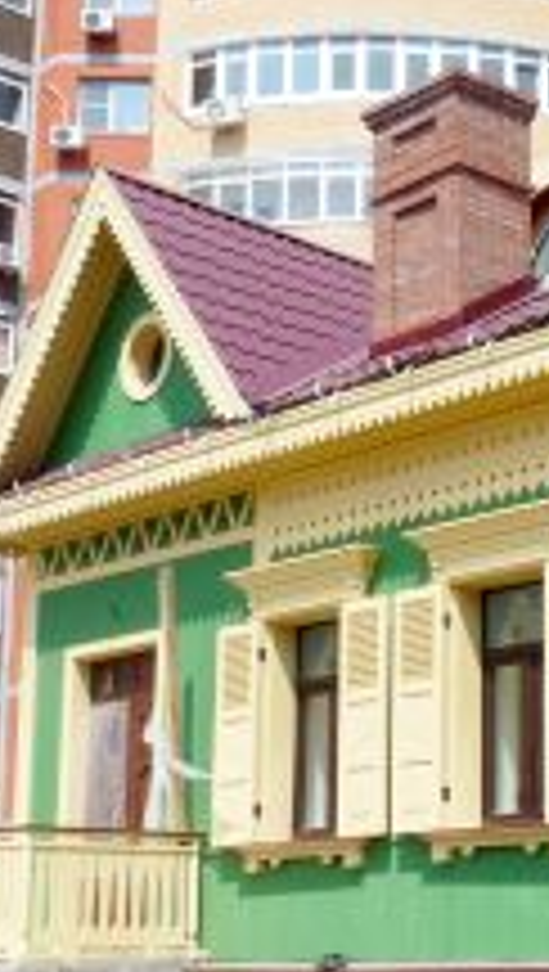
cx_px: 657
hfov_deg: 17.0
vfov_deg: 30.7
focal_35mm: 68
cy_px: 646
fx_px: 1754
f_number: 5.6
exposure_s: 1/250
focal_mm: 4.8
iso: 100
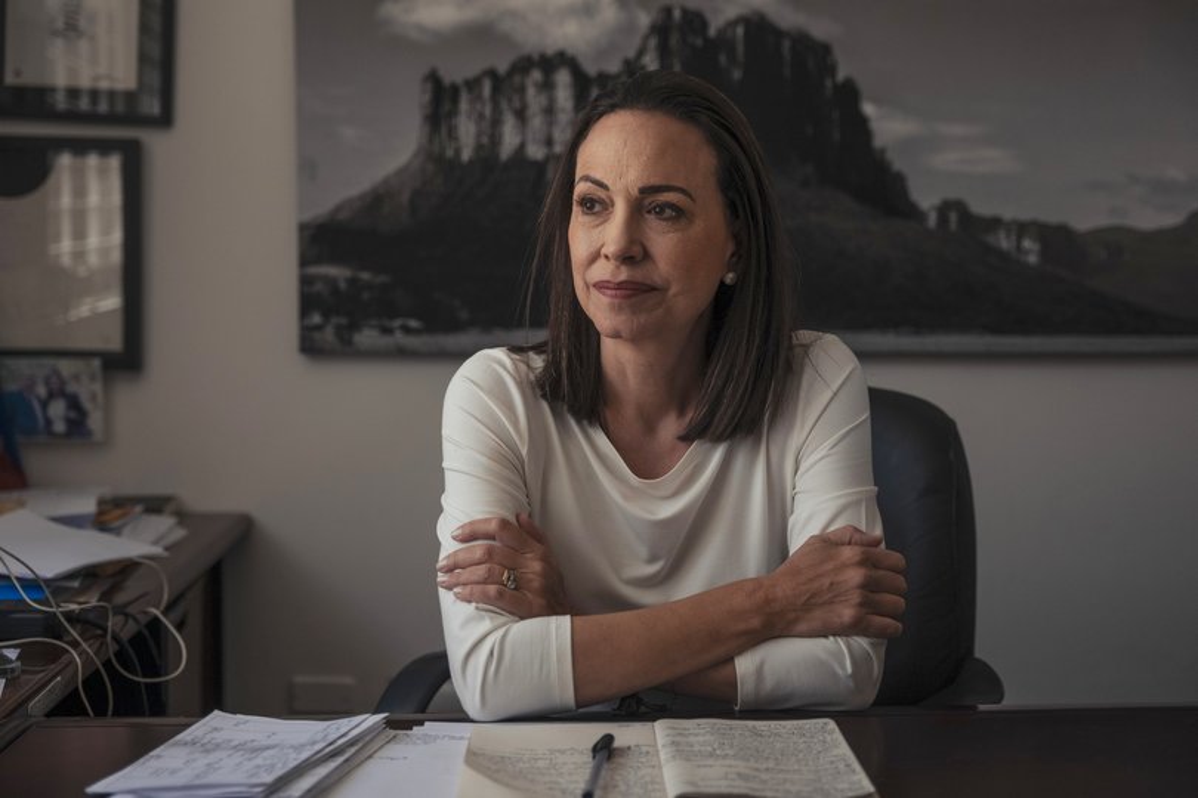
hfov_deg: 41.1
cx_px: 599
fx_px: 1597
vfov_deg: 28.1
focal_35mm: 48
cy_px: 399
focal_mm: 48
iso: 3200
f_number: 2.8
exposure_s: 1/4000
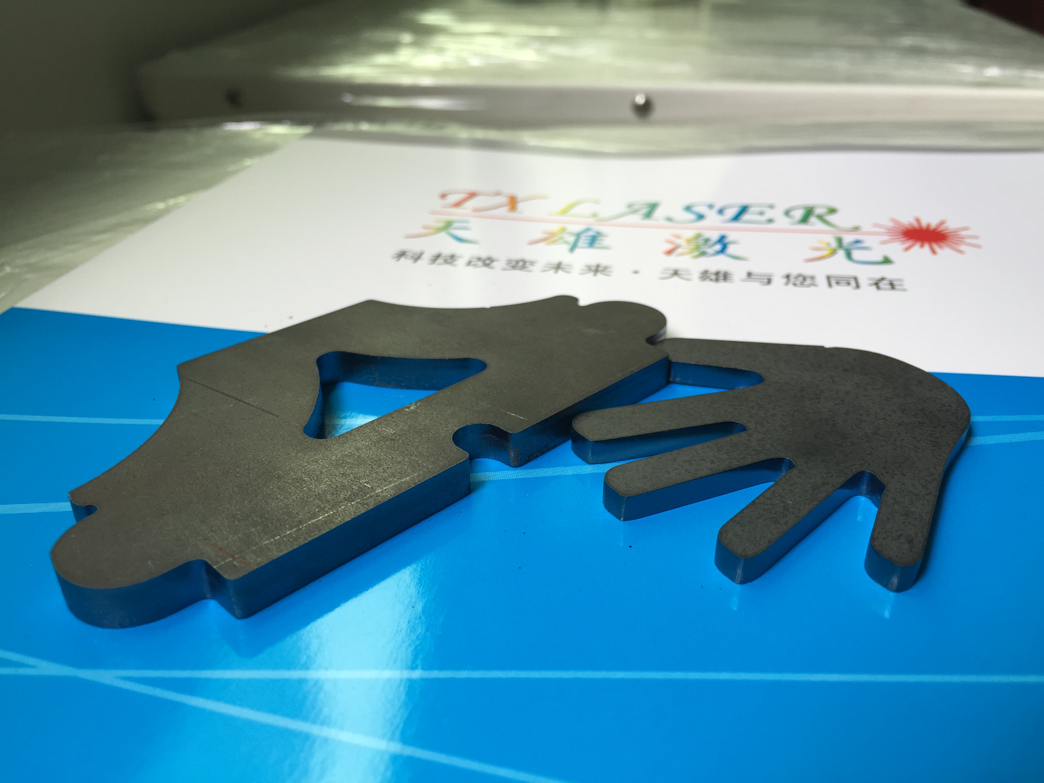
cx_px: 522
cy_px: 392
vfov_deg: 48.2
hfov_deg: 61.7
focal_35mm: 29
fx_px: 875
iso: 32
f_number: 2.2
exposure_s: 1/100
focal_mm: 4.15
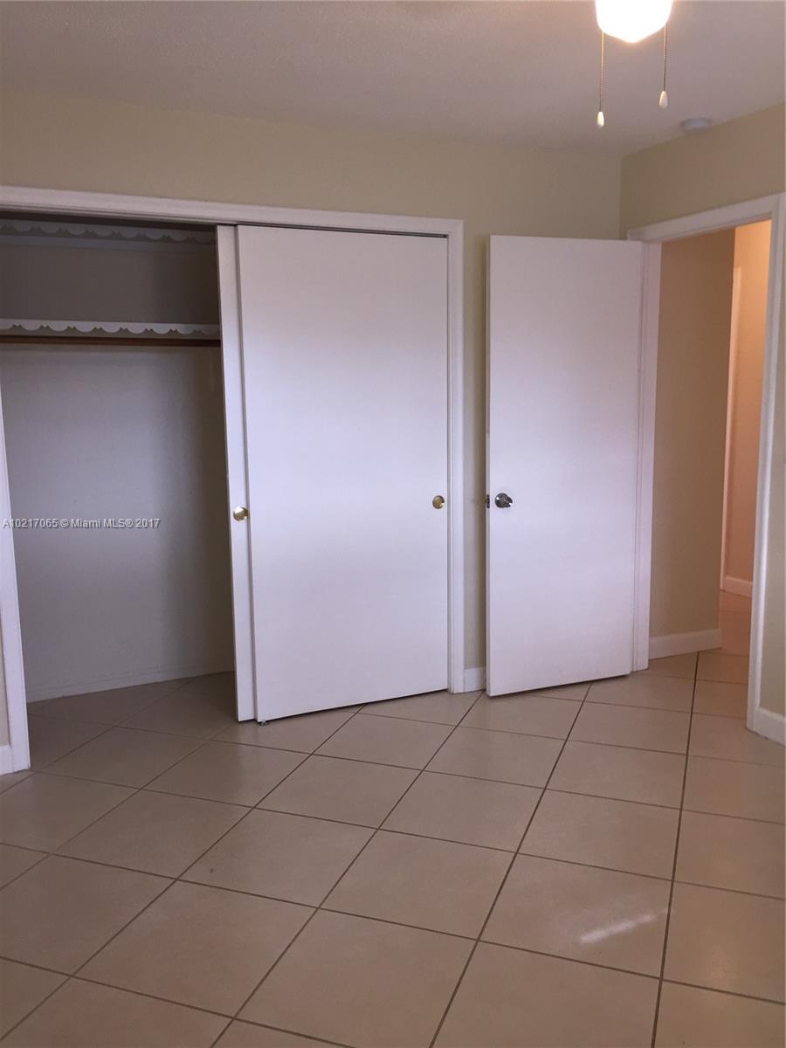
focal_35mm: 29
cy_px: 524
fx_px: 878
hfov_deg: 48.2
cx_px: 393
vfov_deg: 61.7
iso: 50
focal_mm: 4.15
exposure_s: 1/30
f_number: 2.2
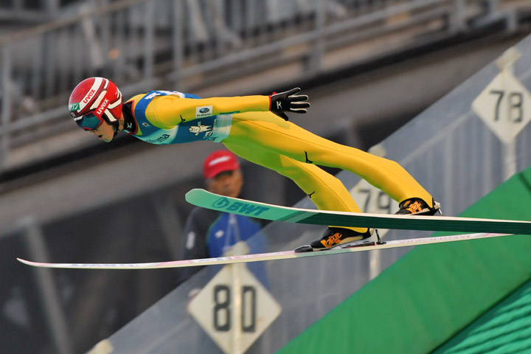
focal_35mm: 750
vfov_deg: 1.8
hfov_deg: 2.7
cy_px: 177
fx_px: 11062
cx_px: 266
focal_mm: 500
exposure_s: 1/1000
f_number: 4
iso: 640
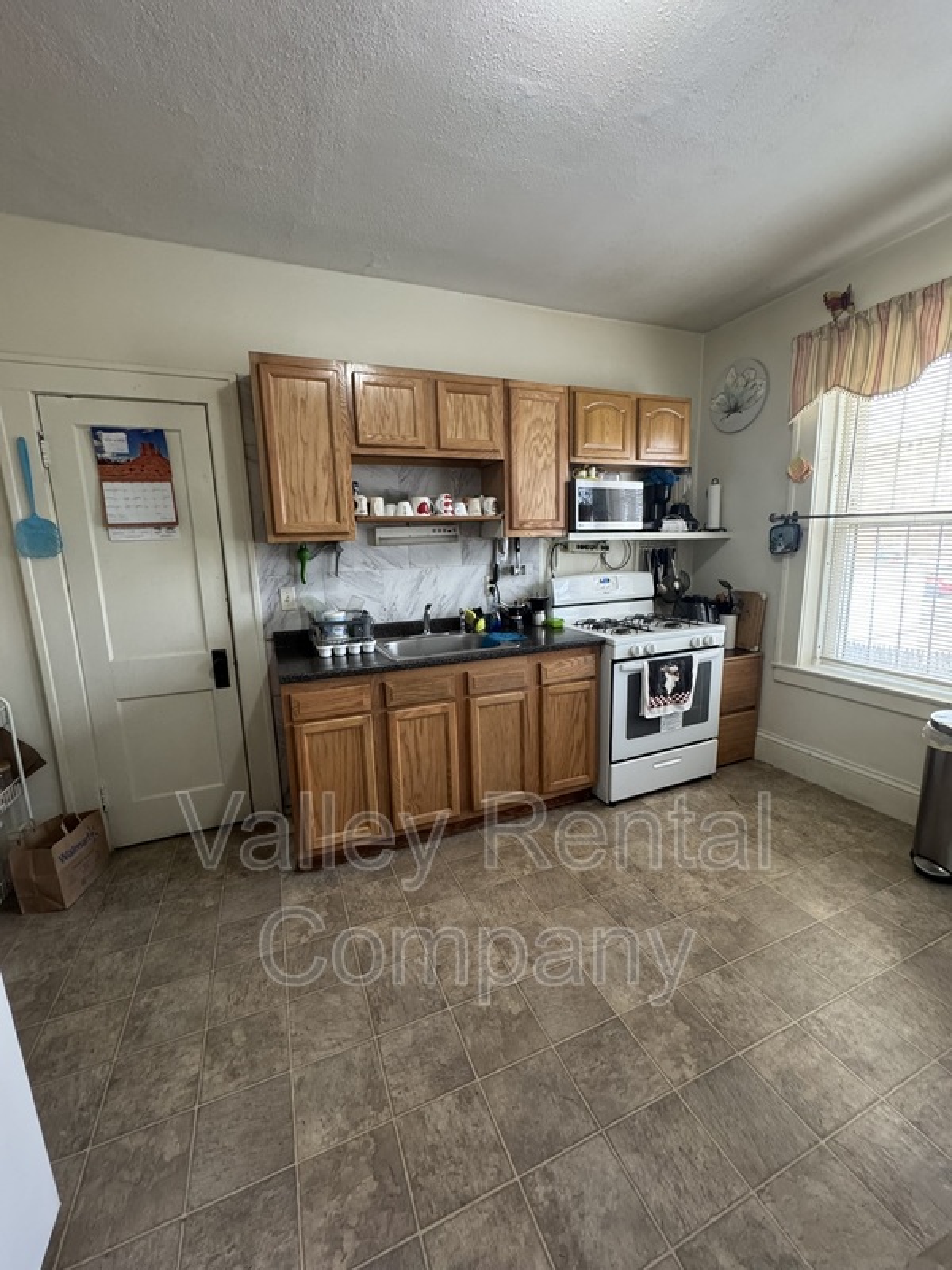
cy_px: 635
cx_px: 476
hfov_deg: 85.7
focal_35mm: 14
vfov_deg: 102.1
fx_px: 513
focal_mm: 2.22
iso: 320
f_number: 2.2
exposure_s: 1/60
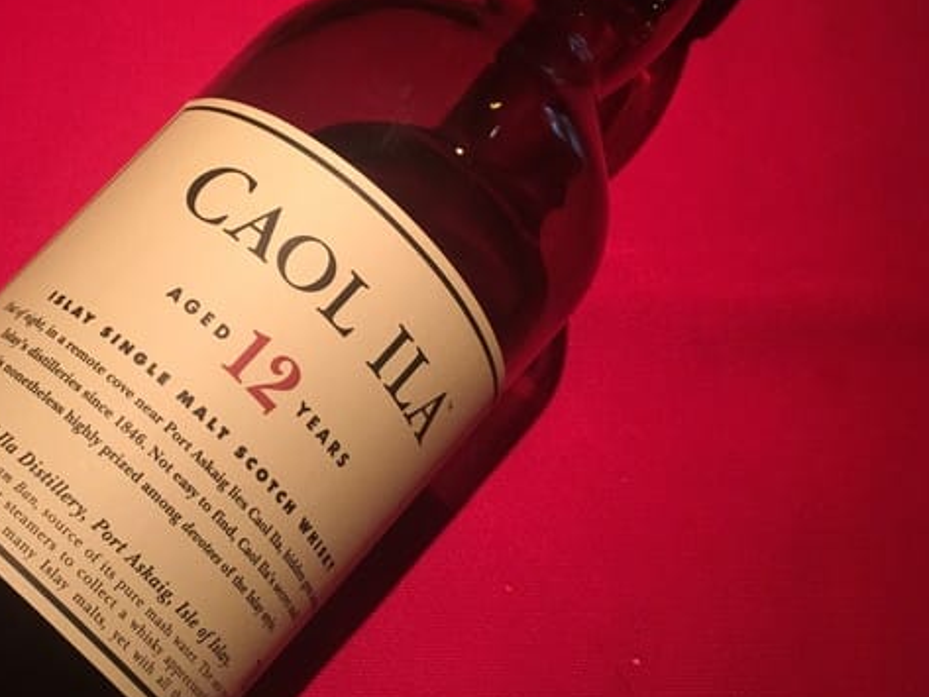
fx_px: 1235
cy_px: 333
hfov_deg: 40.2
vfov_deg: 31.5
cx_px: 240
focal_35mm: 46
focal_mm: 4.15
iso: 200
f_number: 2.2
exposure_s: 1/33
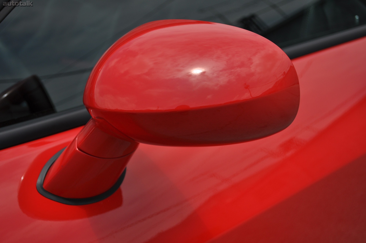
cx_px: 183
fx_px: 548
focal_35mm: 54
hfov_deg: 36.9
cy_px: 122
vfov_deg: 25.0
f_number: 5
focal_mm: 36
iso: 200
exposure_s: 1/2000
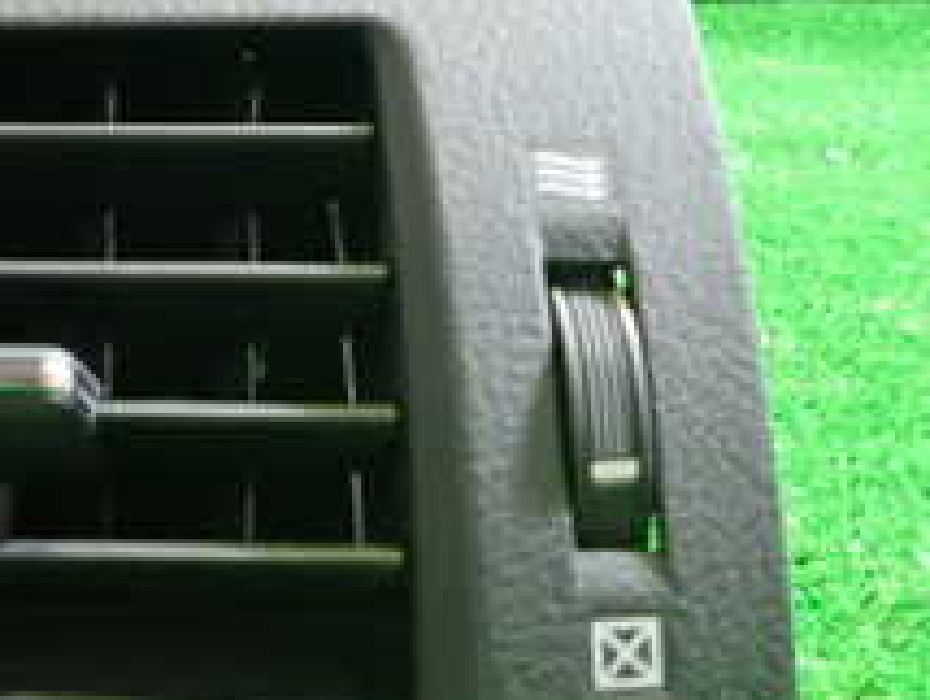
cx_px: 113
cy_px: 417
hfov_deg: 26.9
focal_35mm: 70
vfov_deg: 21.0
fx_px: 1883
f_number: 2
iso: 640
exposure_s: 1/30
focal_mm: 4.5
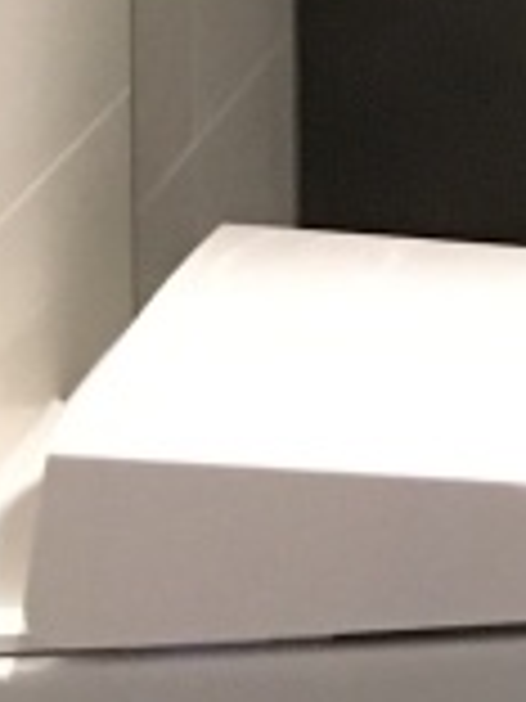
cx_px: 1353
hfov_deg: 7.2
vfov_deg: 9.9
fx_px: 3849
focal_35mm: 190
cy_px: -572
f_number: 2.2
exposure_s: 1/17
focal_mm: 4.15
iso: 320
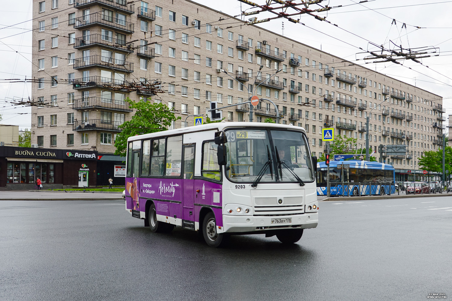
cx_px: 226
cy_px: 150
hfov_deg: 49.6
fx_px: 490
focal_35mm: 39
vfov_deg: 34.2
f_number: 5.6
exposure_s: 1/400
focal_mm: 26
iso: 200
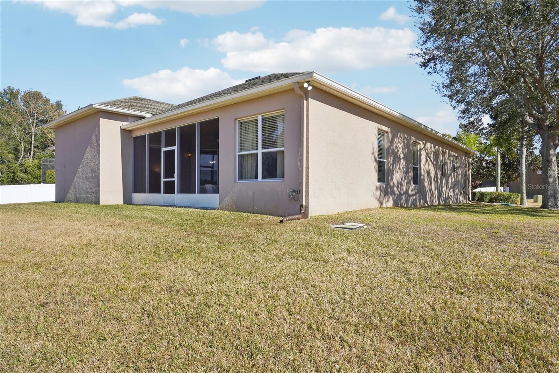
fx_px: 326
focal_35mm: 21
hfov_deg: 81.2
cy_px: 186
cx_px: 280
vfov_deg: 59.5
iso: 100
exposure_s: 1/40
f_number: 20
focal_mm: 21
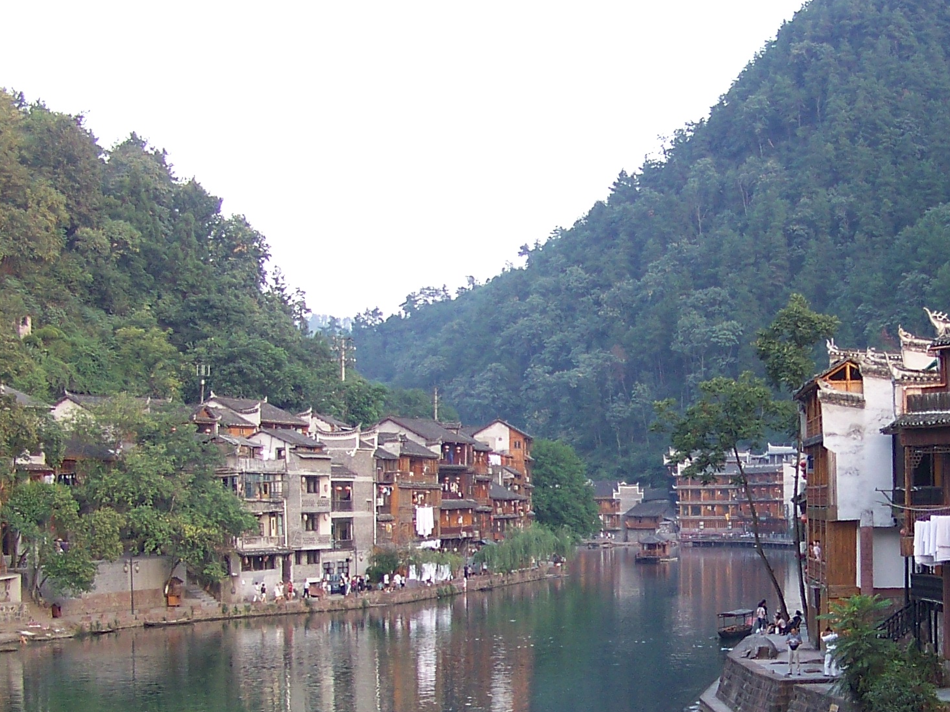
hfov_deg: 25.3
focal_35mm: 76
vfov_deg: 19.2
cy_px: 552
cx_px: 730
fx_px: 2086
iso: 64
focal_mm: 5.85
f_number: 2.8
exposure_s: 1/30
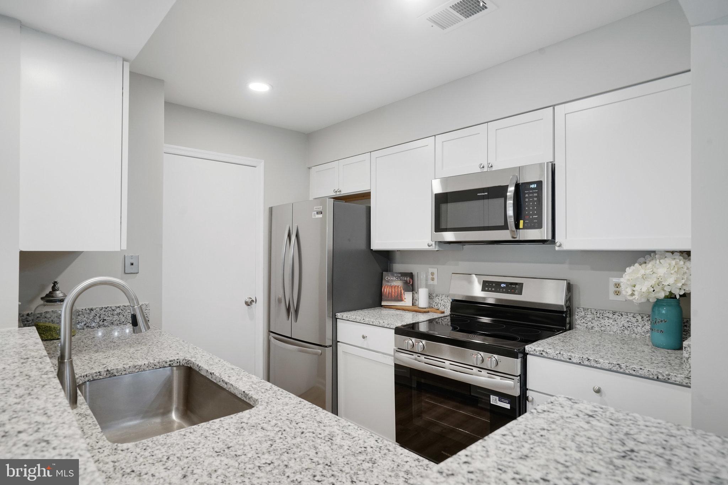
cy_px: 242
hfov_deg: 86.9
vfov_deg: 64.6
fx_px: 384
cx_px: 364
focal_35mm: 19
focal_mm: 19
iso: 1250
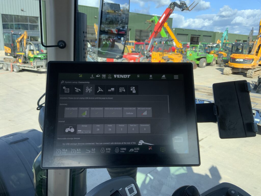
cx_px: 130
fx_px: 219
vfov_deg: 48.2
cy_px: 98
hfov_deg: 61.7
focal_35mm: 29
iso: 16
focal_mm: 3
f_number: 1.8
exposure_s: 1/500
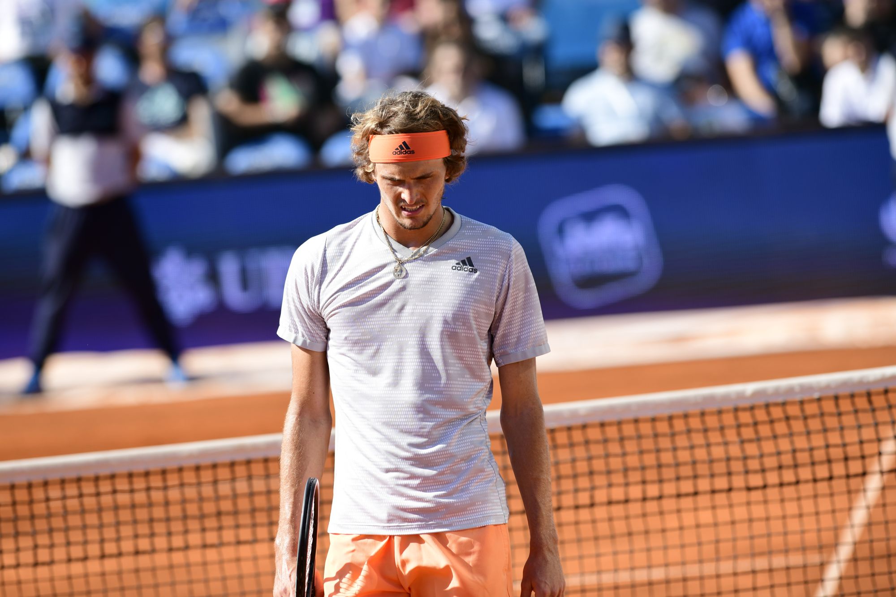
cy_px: 298
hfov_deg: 6.9
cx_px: 448
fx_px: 7466
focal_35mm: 300
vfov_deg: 4.6
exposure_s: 1/1600
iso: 250
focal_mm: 300
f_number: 4
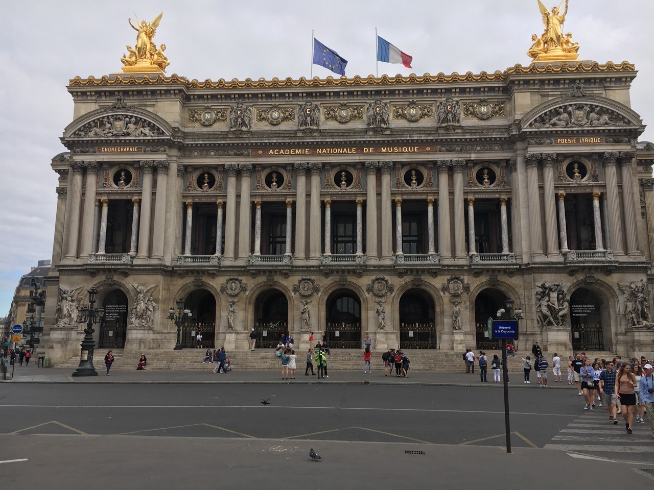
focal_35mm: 29
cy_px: 245
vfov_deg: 48.2
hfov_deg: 61.7
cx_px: 327
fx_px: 548
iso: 25
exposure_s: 1/818
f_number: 2.2
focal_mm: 4.15
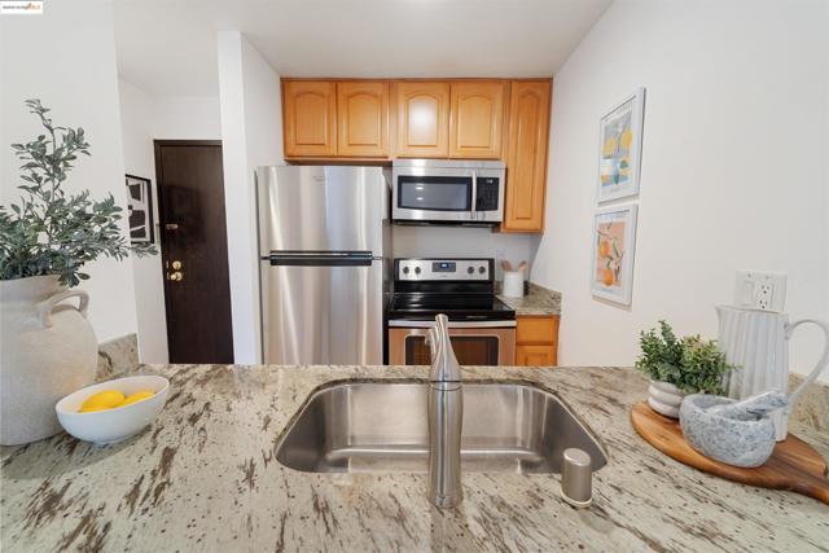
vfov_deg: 81.2
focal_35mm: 14
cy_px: 276
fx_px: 322
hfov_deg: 104.2
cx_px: 414
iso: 100
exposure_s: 3.2
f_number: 8
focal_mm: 14
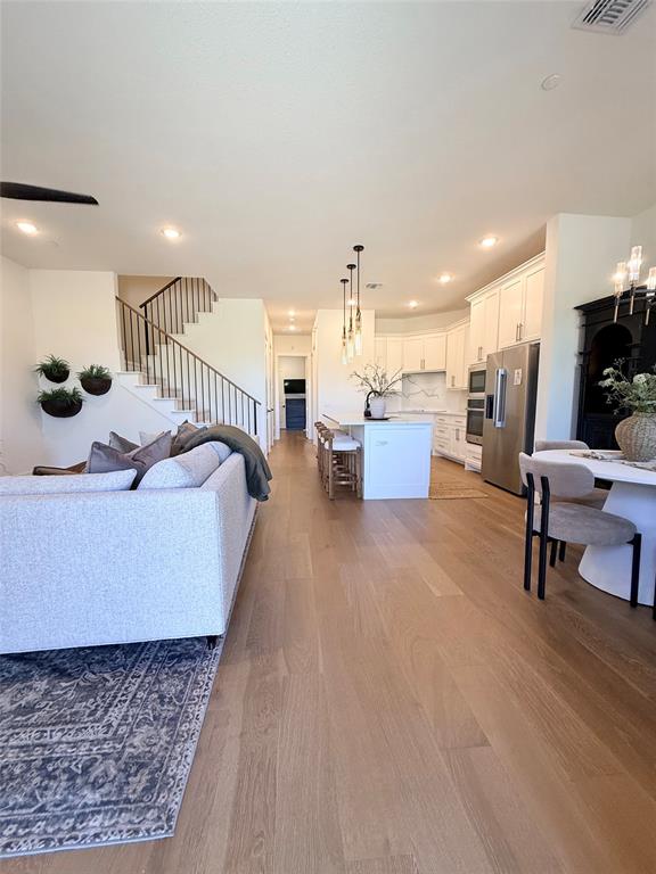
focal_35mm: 14
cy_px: 437
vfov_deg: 102.1
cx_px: 328
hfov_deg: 85.7
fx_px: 354
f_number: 2.2
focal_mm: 2.22
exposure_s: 1/120
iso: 160
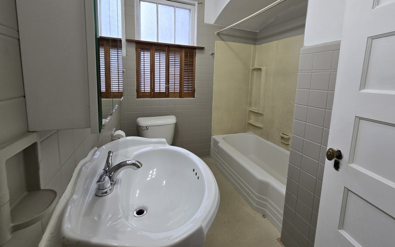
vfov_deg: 77.7
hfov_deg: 105.3
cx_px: 197
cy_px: 98
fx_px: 151
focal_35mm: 14
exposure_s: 1/60
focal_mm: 2.2
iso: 50
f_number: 2.2
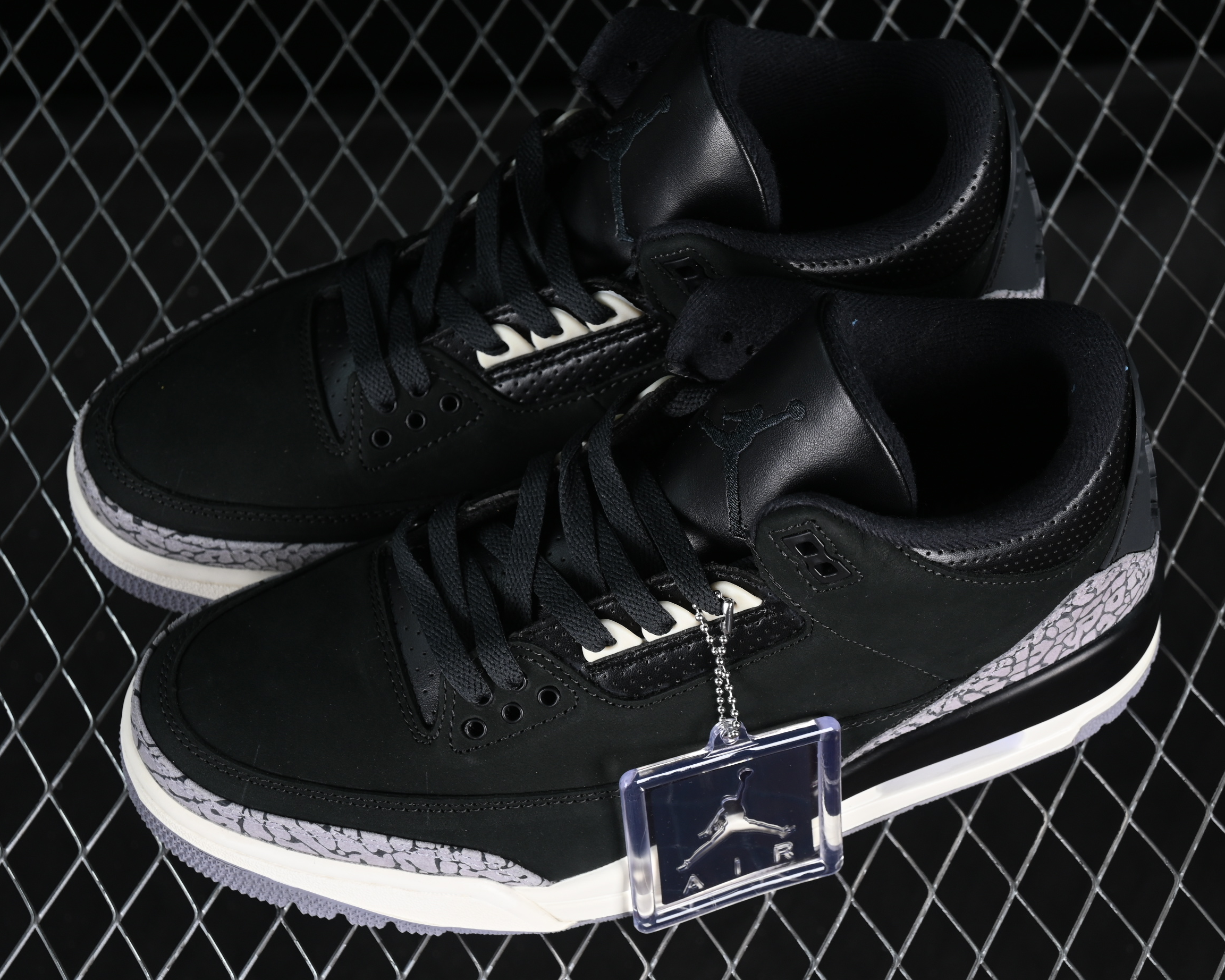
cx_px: 627
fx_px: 3082
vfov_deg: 18.1
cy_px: 488
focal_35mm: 85
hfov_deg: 22.5
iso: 160
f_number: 6.3
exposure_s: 1/50
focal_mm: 50
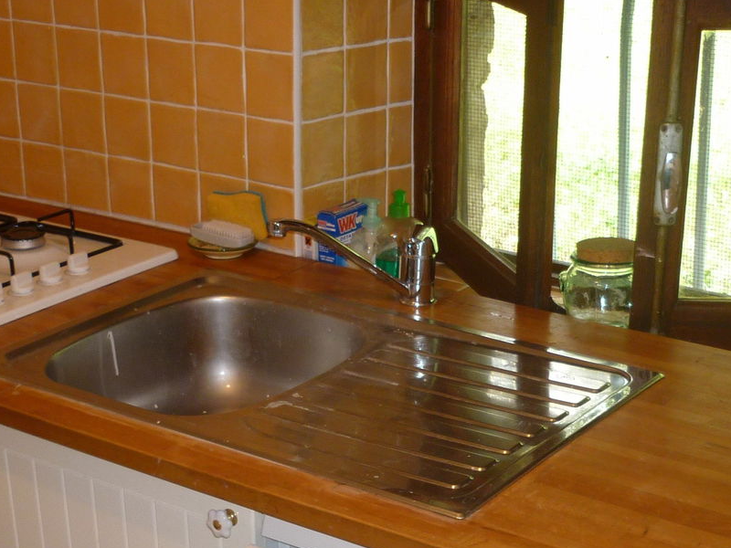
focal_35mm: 66
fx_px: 1394
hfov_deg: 29.4
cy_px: 524
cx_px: 385
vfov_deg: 21.6
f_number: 2.8
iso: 100
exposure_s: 1/30
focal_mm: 5.5
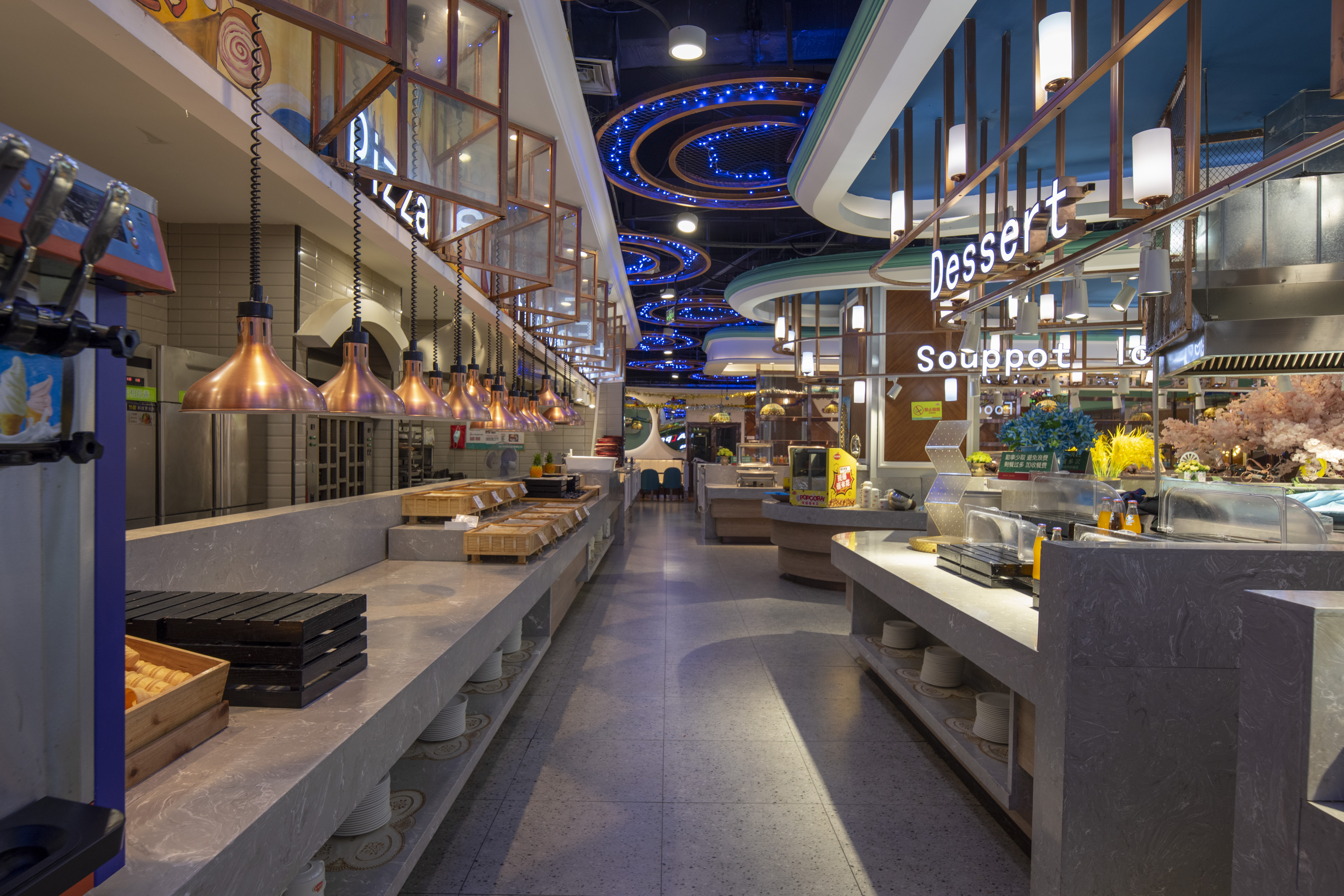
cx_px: 672
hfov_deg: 86.9
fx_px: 710
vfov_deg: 64.6
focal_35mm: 19
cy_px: 448
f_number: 7.1
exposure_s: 1/25
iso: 400
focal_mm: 19
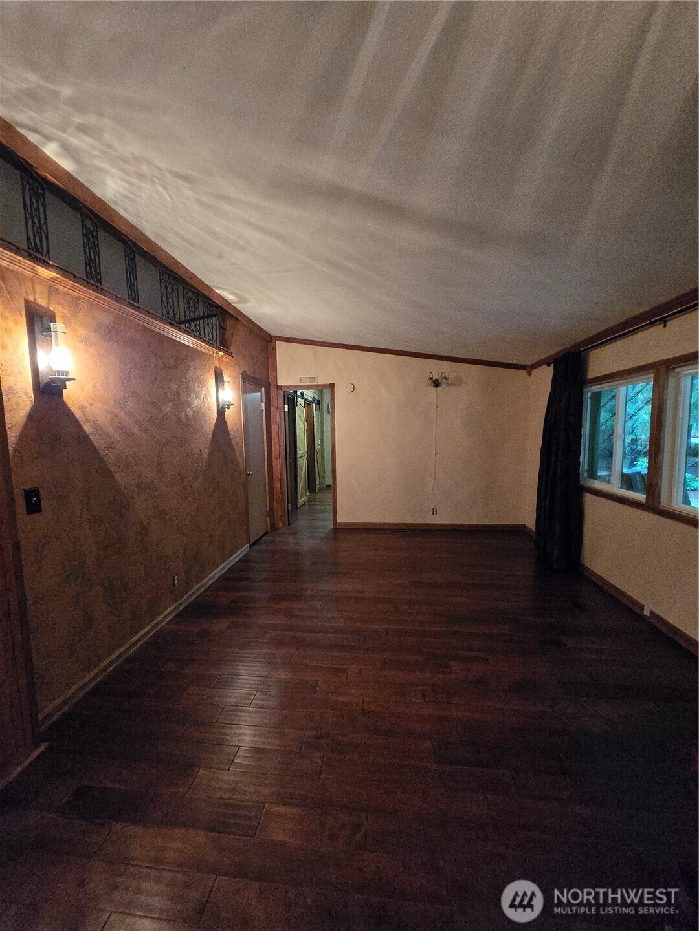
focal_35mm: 13
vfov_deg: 106.2
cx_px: 350
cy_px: 466
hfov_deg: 89.9
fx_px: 350
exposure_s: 1/60
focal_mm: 1.7
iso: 1600
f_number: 2.2
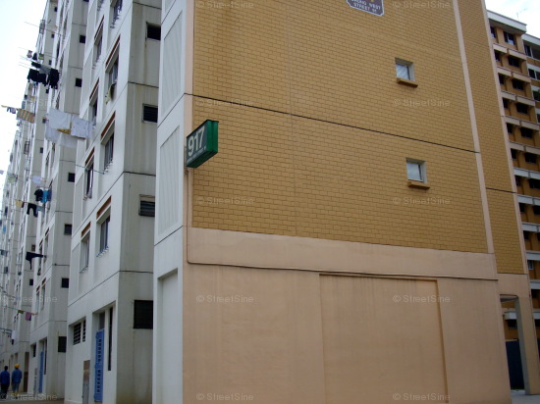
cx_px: 270
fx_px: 577
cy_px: 202
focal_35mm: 37
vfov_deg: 38.6
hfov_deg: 50.2
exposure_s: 1/125
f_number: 2.8
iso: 87
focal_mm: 6.2
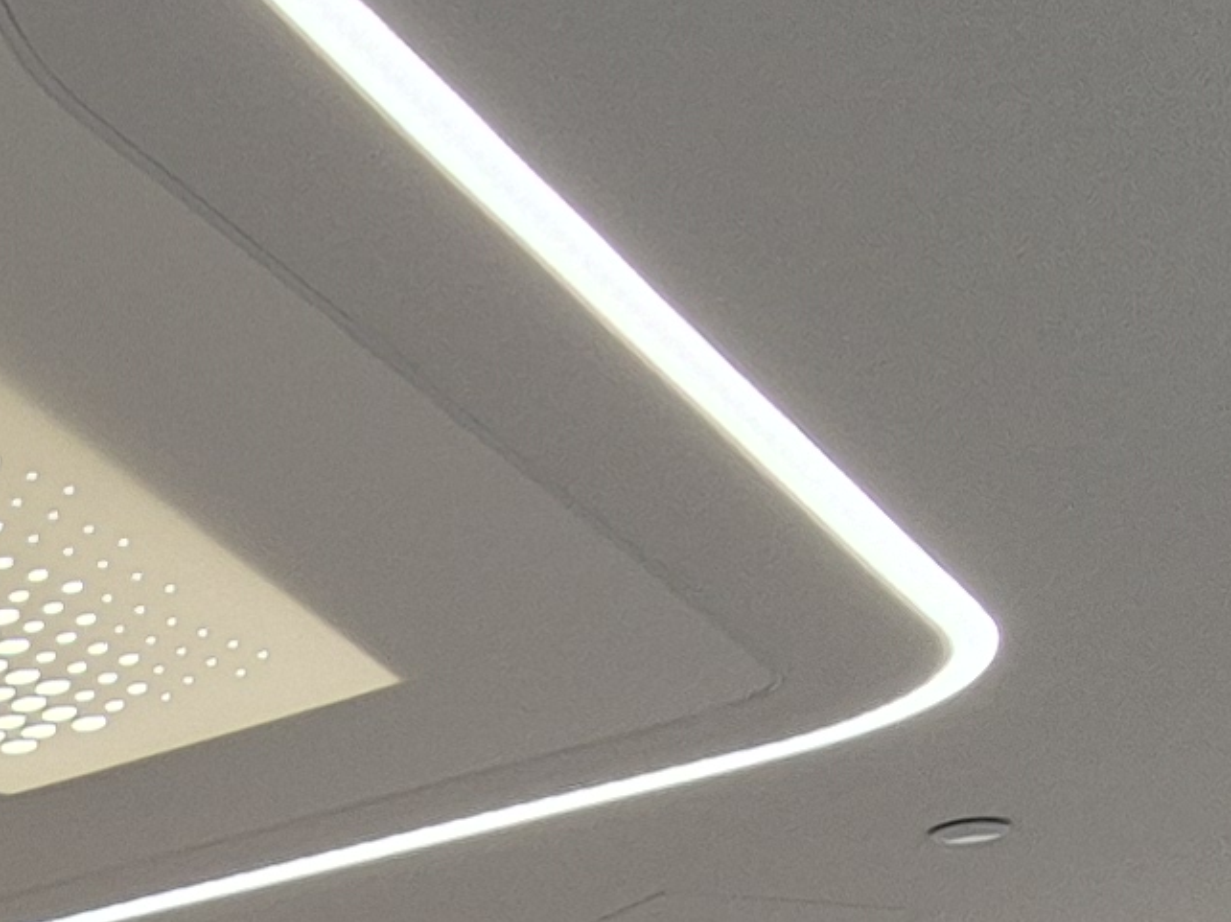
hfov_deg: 19.2
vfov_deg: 15.6
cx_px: -895
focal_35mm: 81
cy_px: 1668
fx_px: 2879
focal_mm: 2.2
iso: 50
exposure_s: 1/55
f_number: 2.2
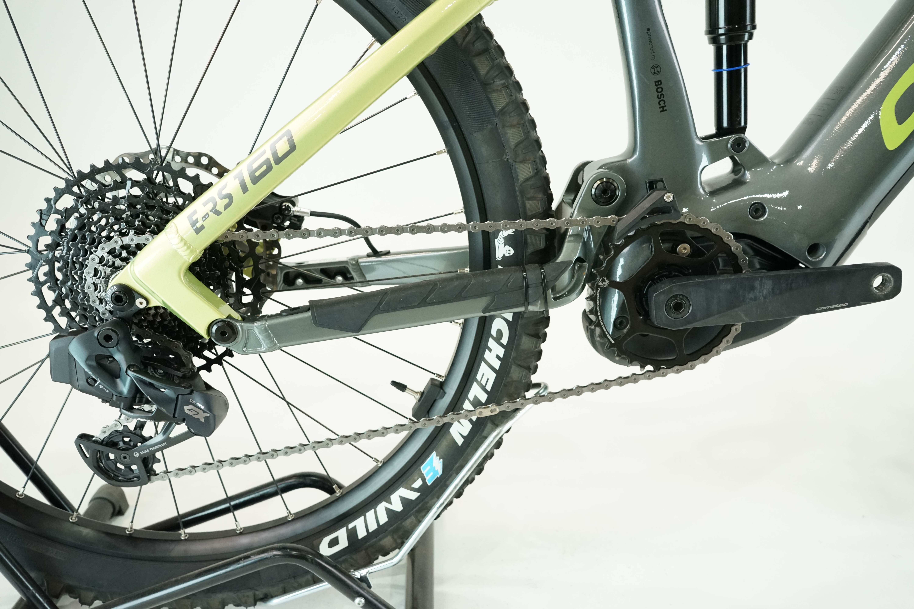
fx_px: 762
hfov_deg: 61.9
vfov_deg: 43.6
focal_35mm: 30
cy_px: 304
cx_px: 457
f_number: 6.3
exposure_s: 1/200
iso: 2500
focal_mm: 30
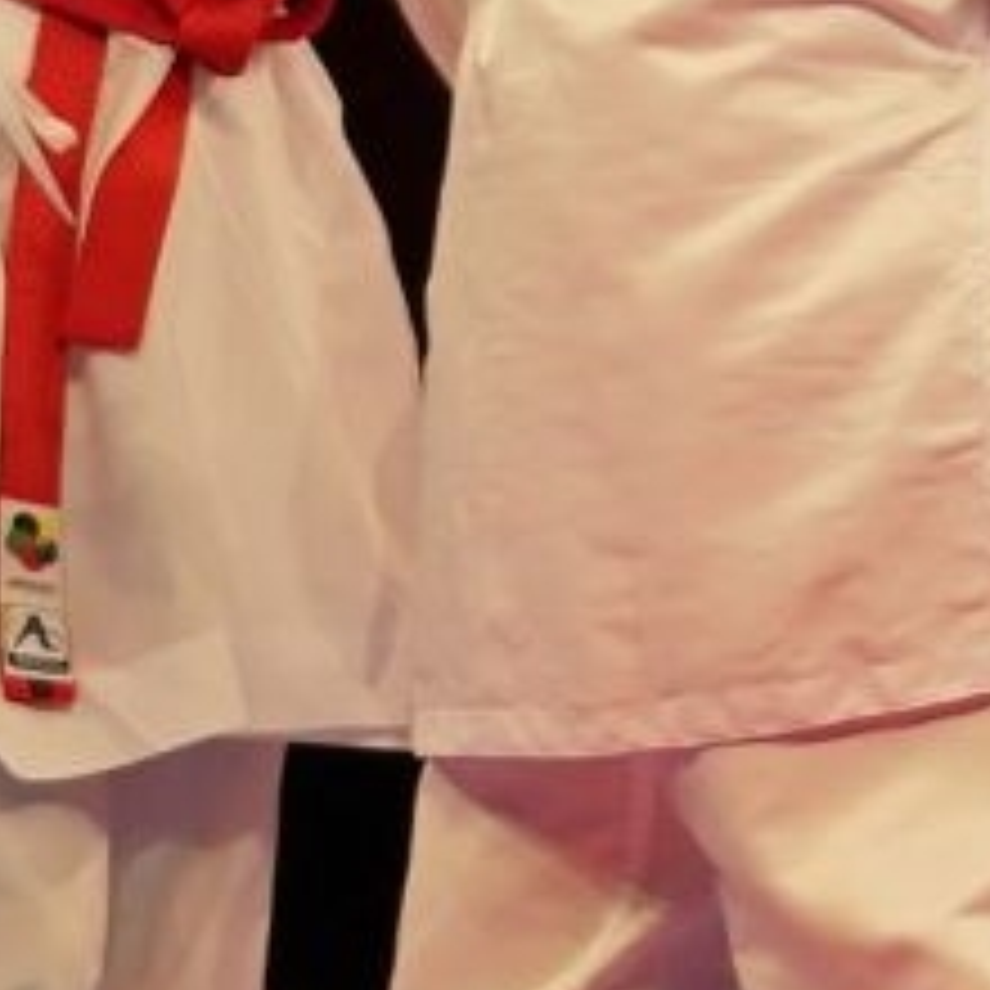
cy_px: 176
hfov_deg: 2.0
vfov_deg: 2.0
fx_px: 27859
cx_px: 1062
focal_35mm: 861
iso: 800
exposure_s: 1/500
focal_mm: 83
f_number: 2.8
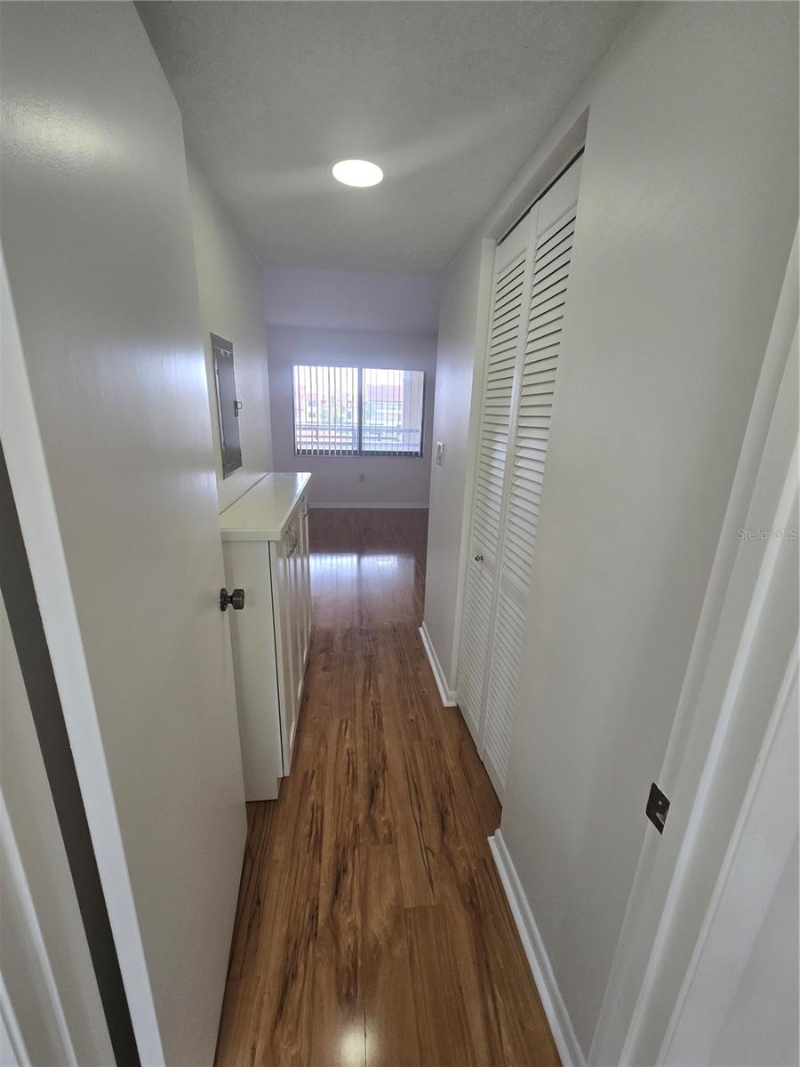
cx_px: 400
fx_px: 401
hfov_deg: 89.9
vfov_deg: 106.2
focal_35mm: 13
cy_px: 534
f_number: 2.2
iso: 100
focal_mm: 2.2
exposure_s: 1/60
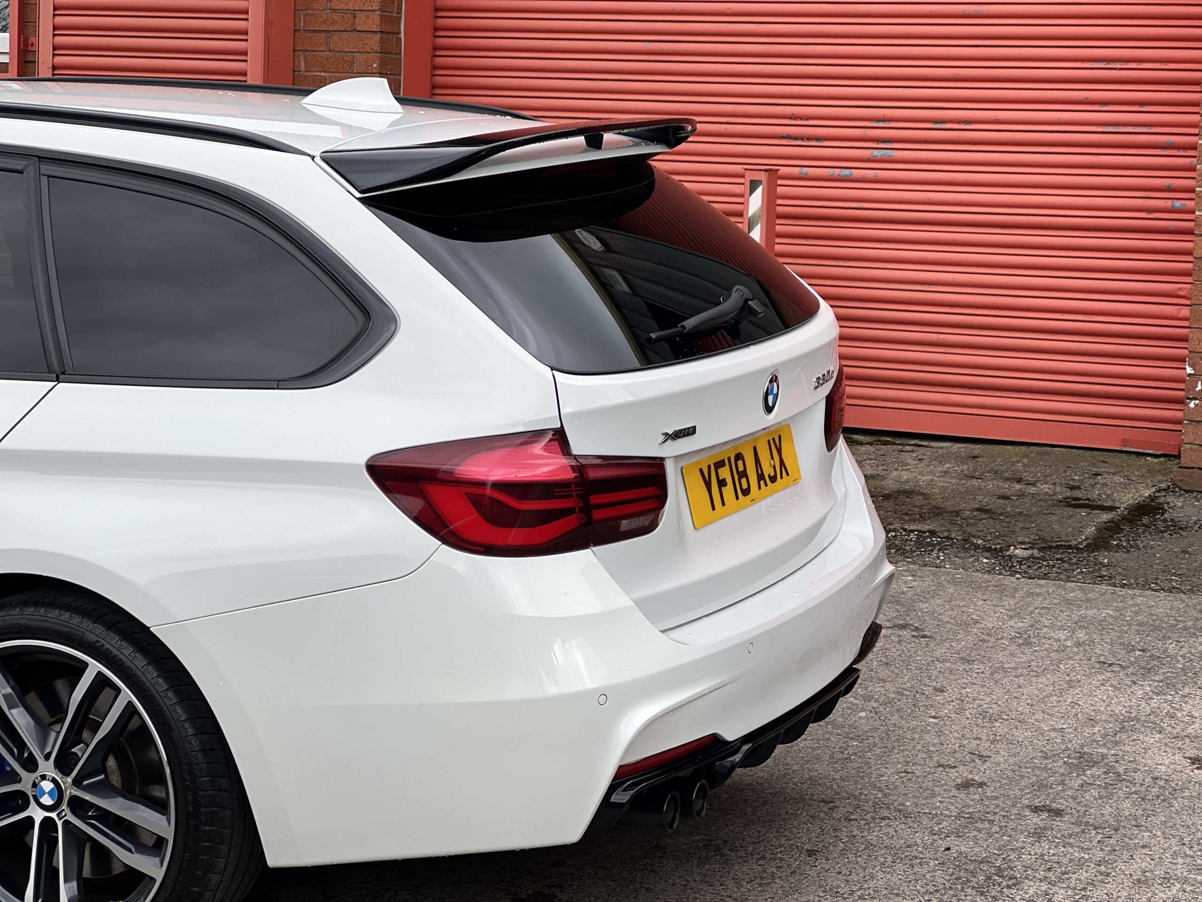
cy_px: 451
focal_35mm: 77
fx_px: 2674
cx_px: 601
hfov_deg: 25.3
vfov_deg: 19.1
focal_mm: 9
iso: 25
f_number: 2.8
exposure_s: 1/121
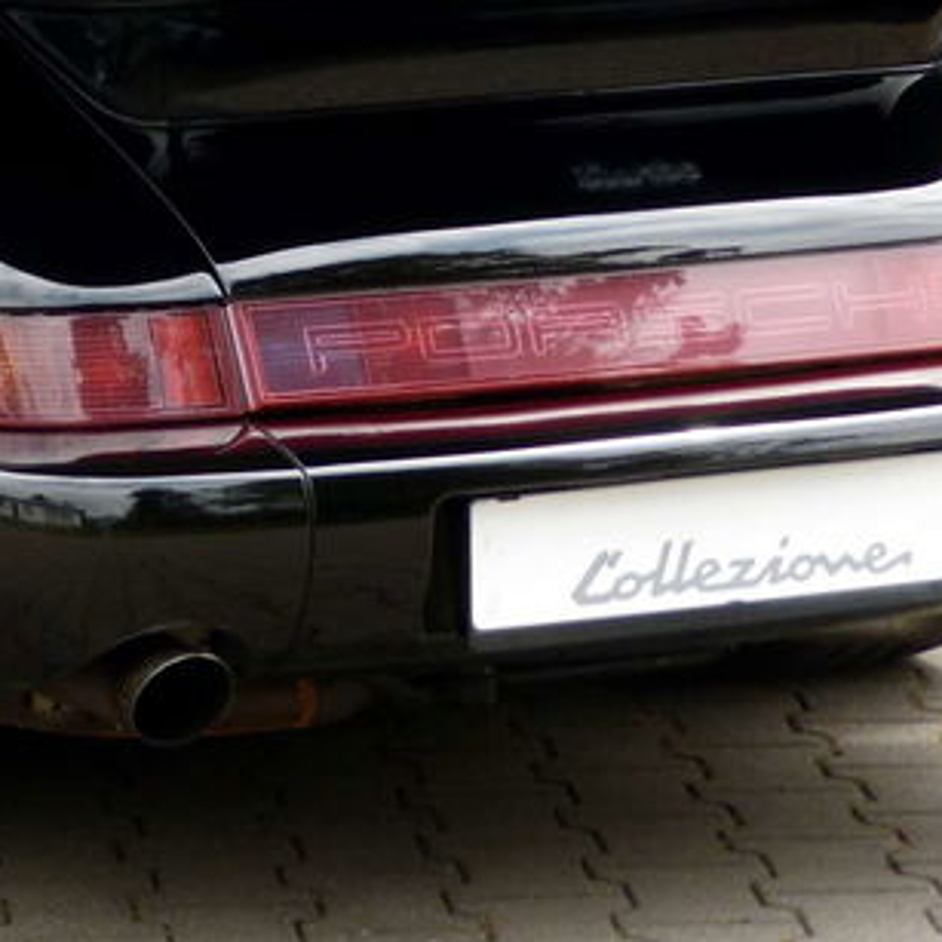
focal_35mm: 221
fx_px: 6804
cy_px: -58
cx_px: -55
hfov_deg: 7.9
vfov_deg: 7.9
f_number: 4
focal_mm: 13.5
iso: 80
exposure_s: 1/160
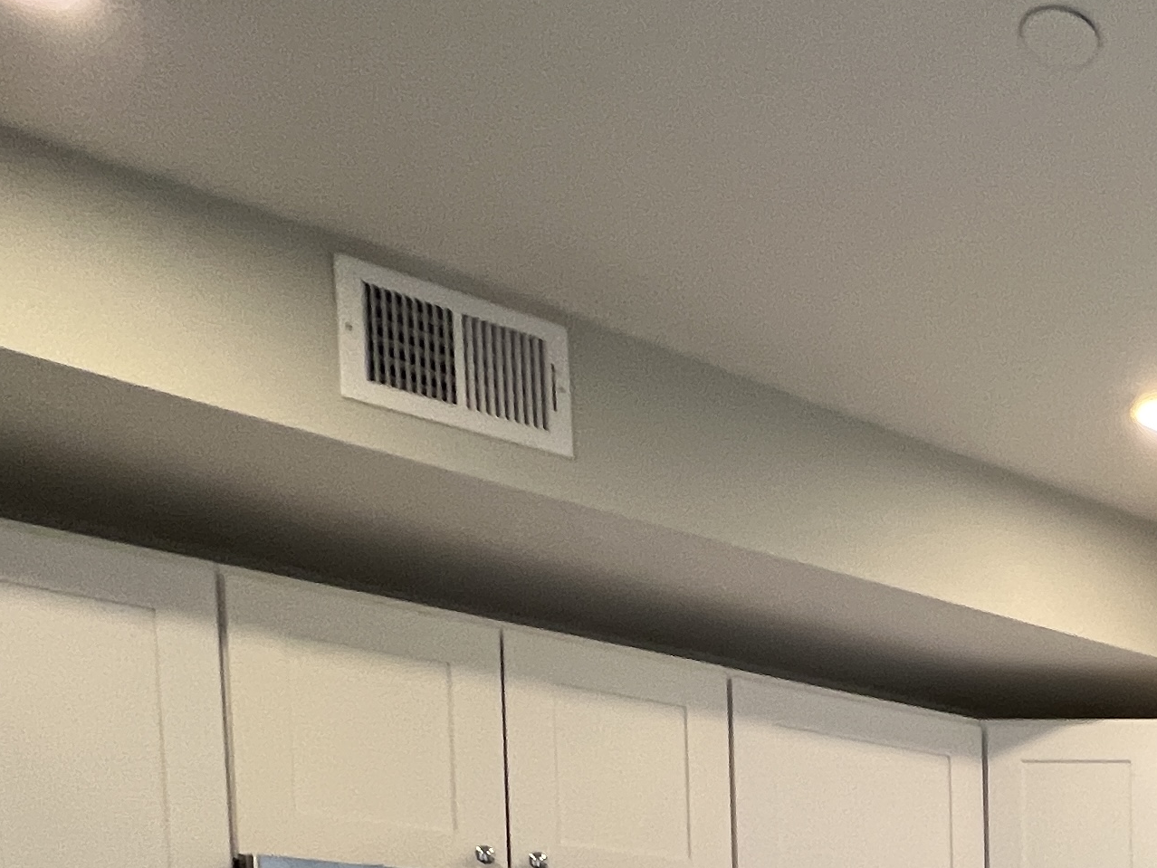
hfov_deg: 35.8
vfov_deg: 26.9
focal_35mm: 41
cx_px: 1387
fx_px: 1371
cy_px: 1241
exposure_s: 1/60
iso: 160
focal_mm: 1.57
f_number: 1.8
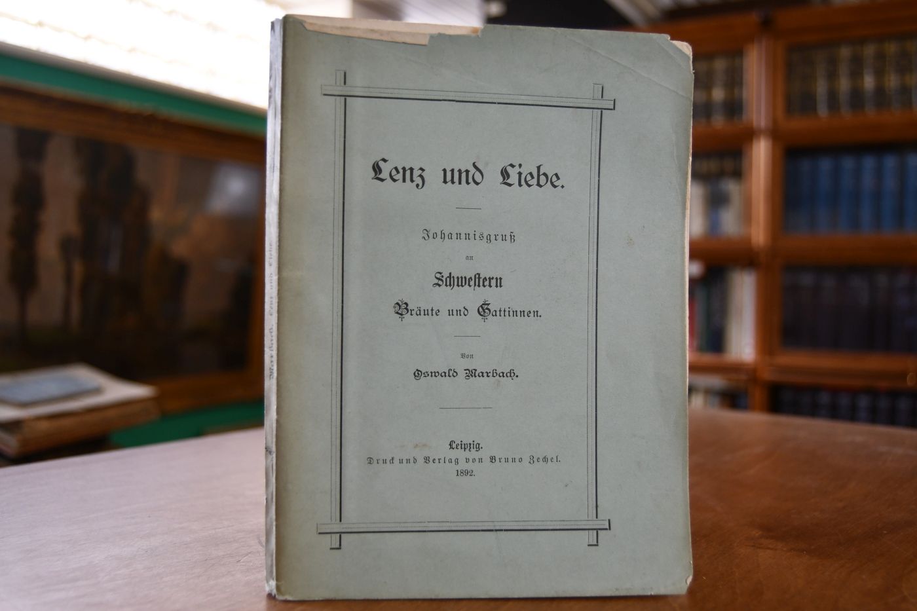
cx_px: 458
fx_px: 866
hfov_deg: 55.8
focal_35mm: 34
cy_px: 306
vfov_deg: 38.9
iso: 720
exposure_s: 1/250
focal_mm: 23
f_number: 3.8
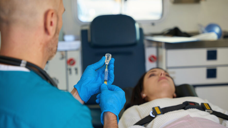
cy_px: 79
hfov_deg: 26.5
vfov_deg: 15.1
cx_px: 107
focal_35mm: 80
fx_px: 484
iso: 320
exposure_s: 1/250
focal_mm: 70
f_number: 2.8
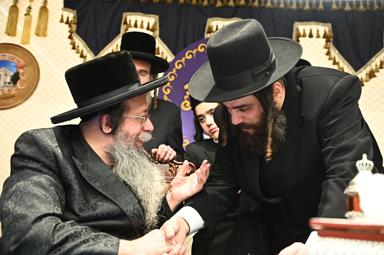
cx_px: 192
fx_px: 469
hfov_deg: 44.5
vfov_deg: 30.5
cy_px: 128
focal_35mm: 44
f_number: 3.5
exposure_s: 1/200
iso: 5000
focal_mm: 44
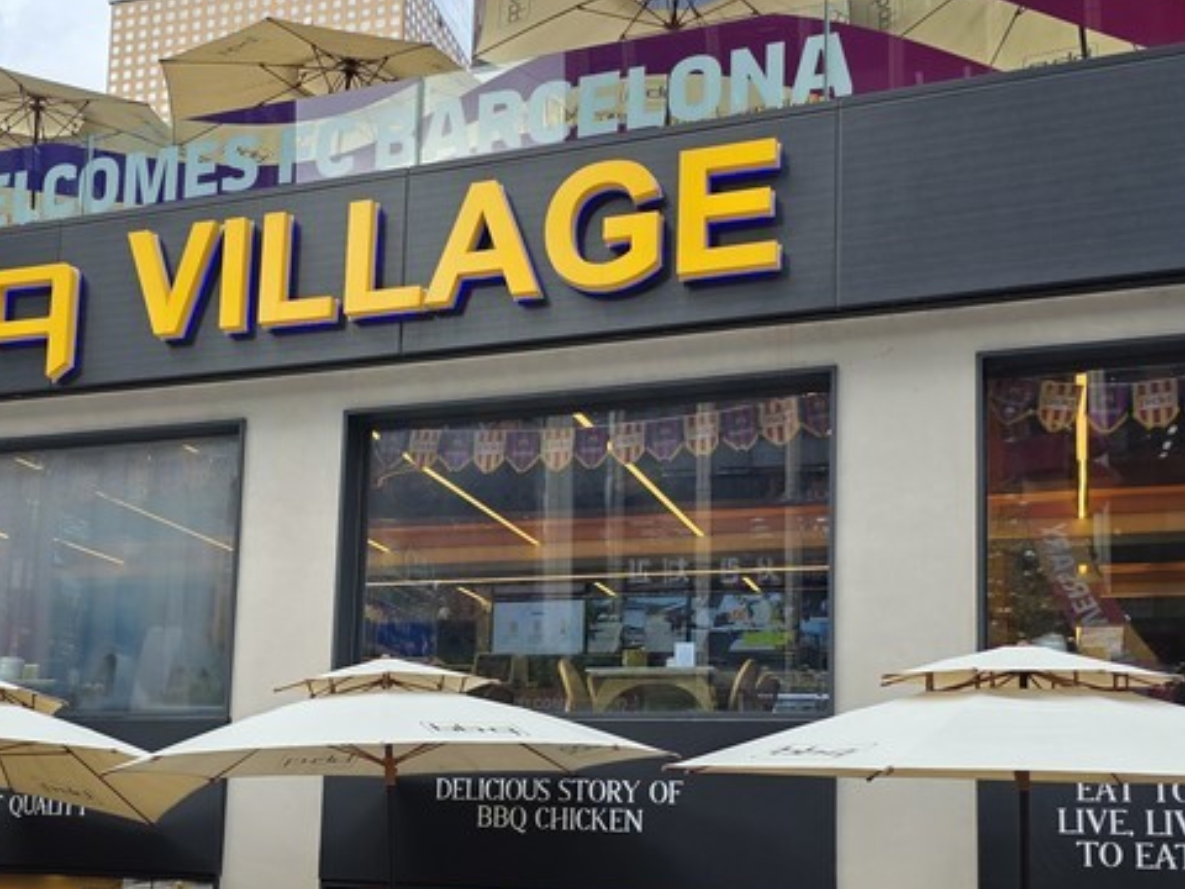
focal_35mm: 46
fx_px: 1575
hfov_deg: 40.7
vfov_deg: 31.0
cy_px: 657
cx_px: 400
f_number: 1.7
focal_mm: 6.3
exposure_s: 1/1476
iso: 80
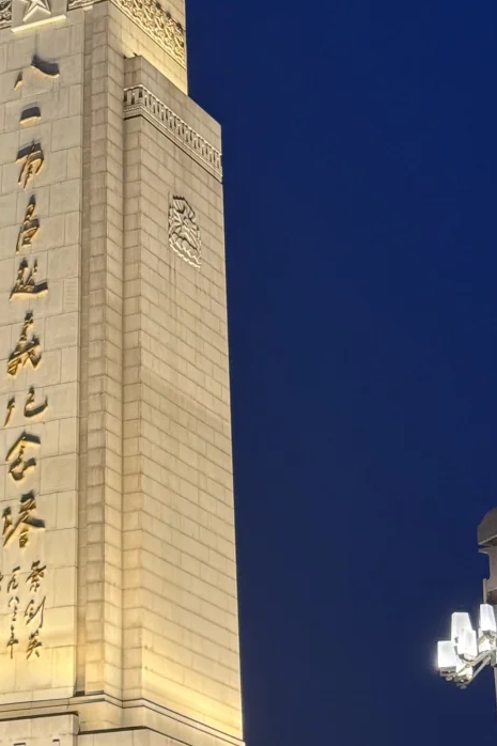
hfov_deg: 13.2
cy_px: 176
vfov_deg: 19.7
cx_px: 58
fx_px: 2134
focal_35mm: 103
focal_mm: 6.76
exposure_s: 1/50
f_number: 1.78
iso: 250
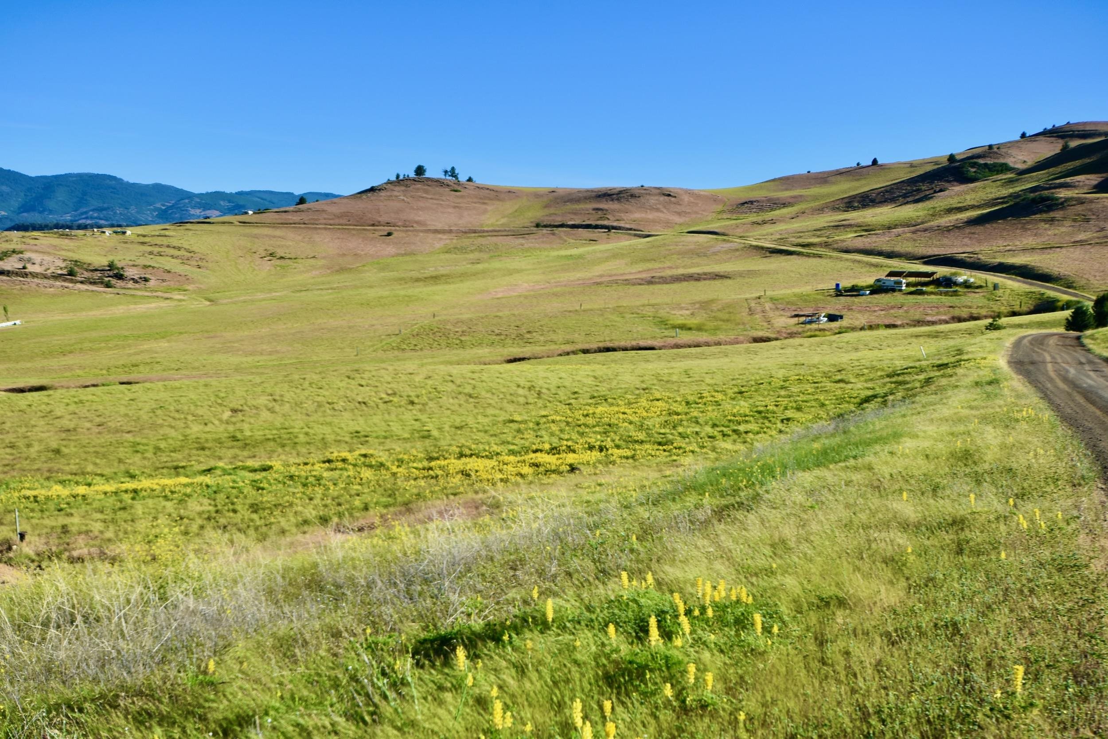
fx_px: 1108
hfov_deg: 53.1
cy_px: 370
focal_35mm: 36
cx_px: 554
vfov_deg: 36.9
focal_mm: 24
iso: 110
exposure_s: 1/250
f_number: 8
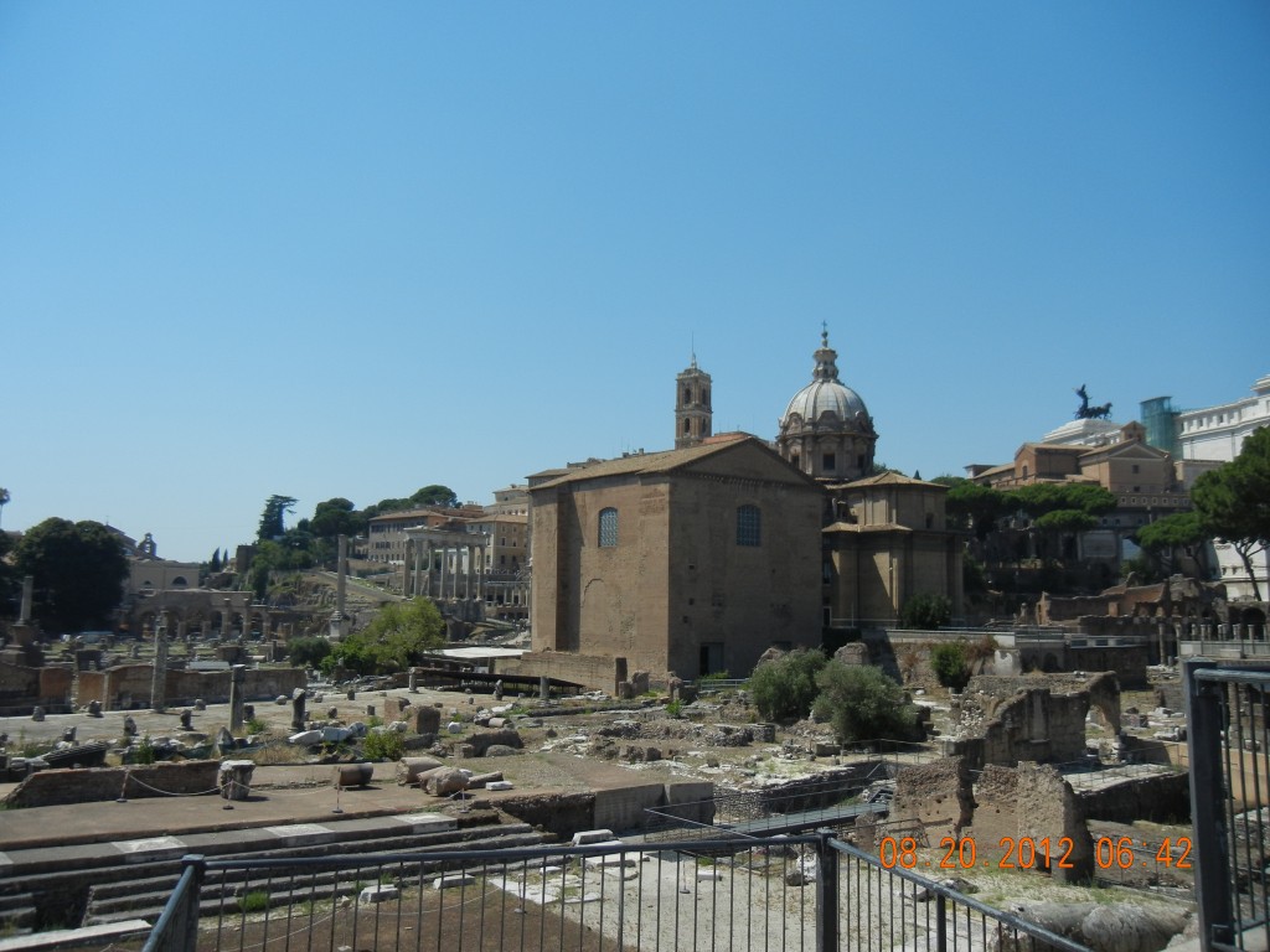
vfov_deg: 46.8
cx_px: 635
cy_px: 476
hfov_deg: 60.0
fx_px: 1101
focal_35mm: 30
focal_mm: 5.4
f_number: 7
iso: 160
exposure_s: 1/562
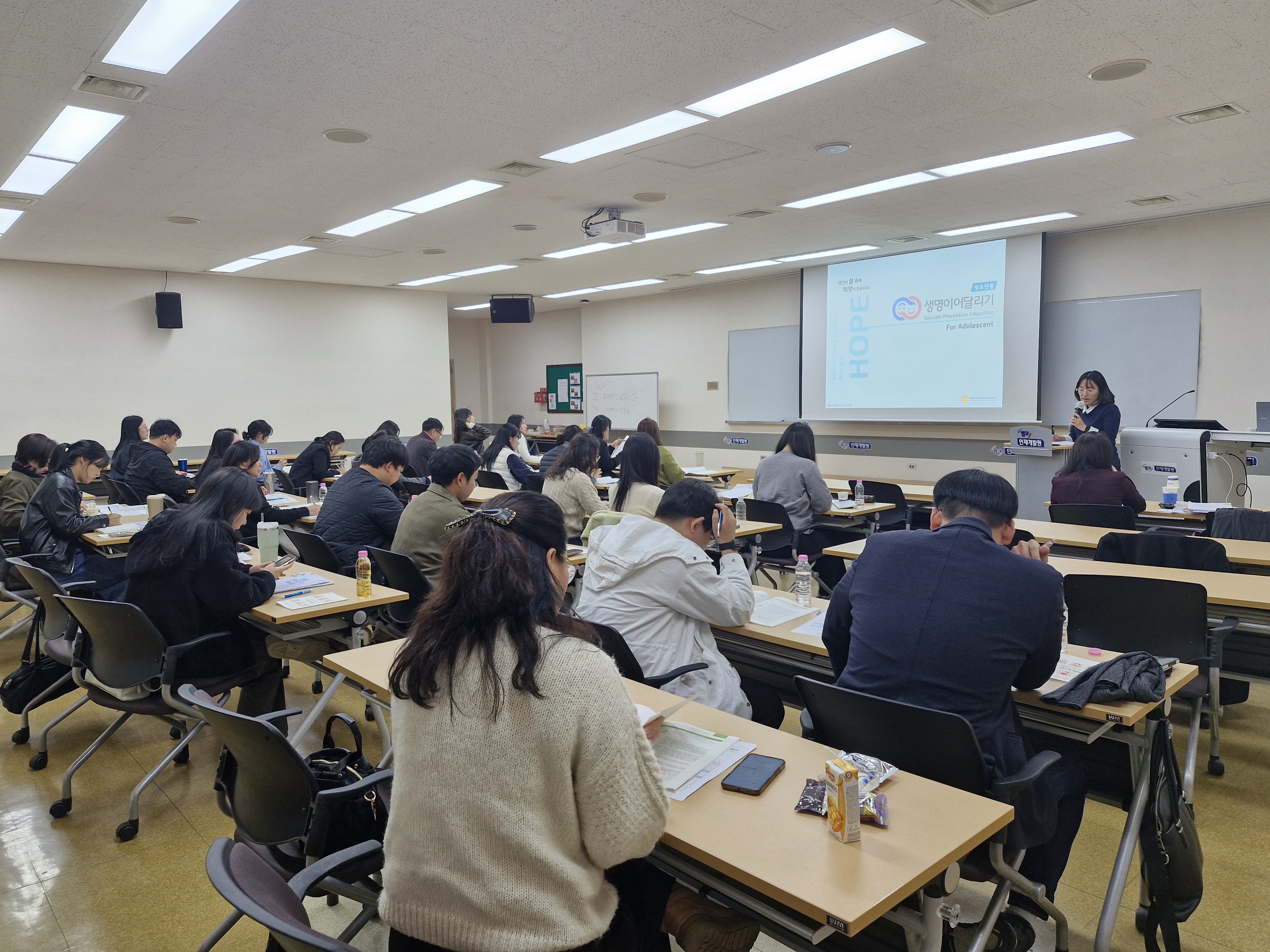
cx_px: 635
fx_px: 844
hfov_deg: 73.9
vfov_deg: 58.9
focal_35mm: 23
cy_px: 476
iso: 100
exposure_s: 1/120
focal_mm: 5.54
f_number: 1.8
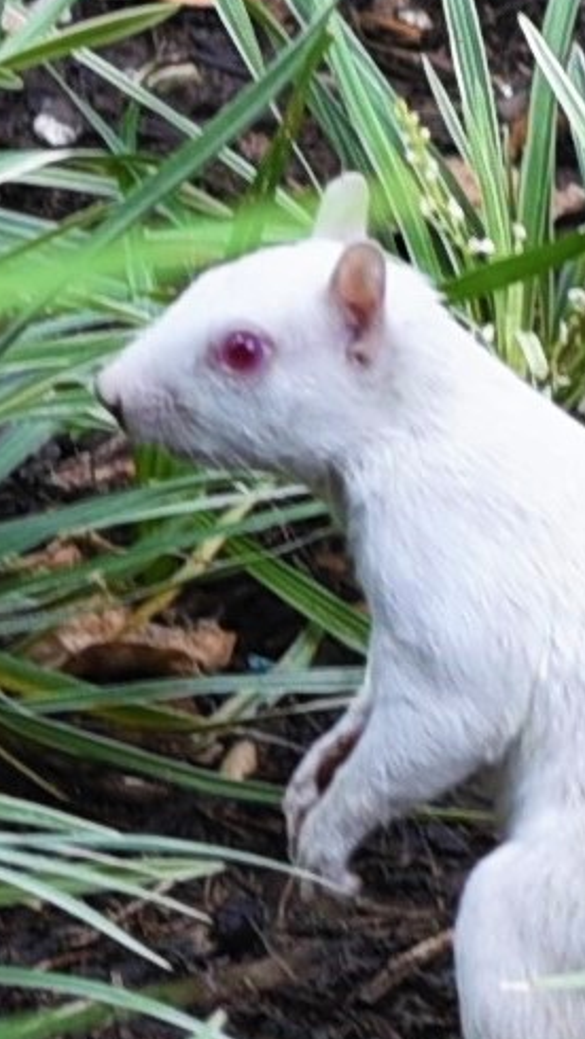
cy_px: 592
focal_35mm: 145
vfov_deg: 14.8
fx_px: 3994
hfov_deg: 8.4
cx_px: 407
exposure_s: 1/80
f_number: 4.5
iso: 100
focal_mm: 50
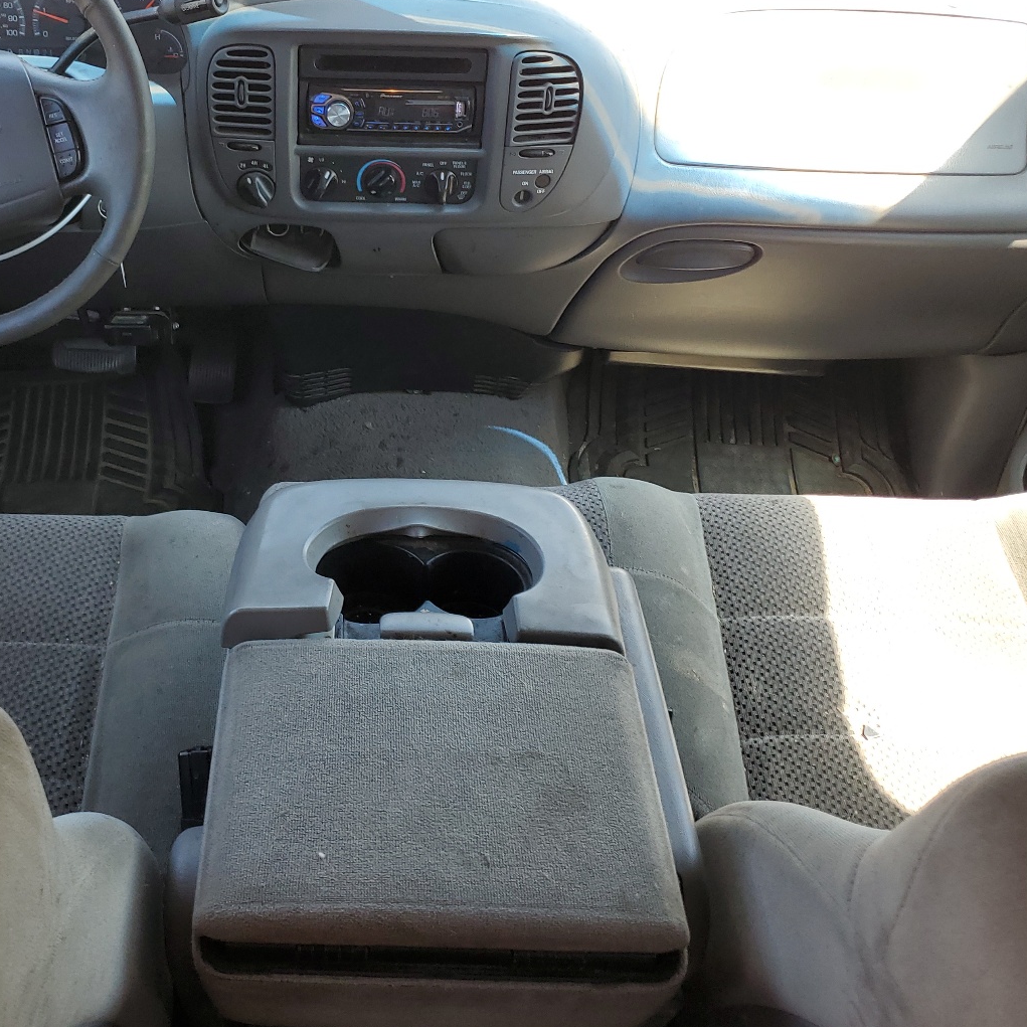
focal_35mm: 36
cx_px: 349
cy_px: 470
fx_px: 1208
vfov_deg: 46.0
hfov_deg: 45.4
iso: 50
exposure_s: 1/204
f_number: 1.5
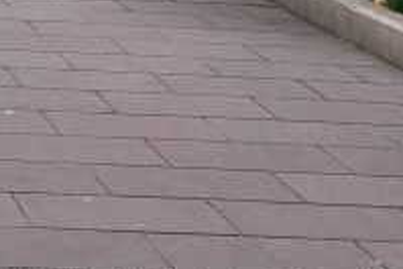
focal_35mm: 126
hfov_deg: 14.7
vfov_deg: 9.6
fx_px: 1410
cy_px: -387
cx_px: -271
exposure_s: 1/115
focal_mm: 6.92
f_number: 1.9
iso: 50
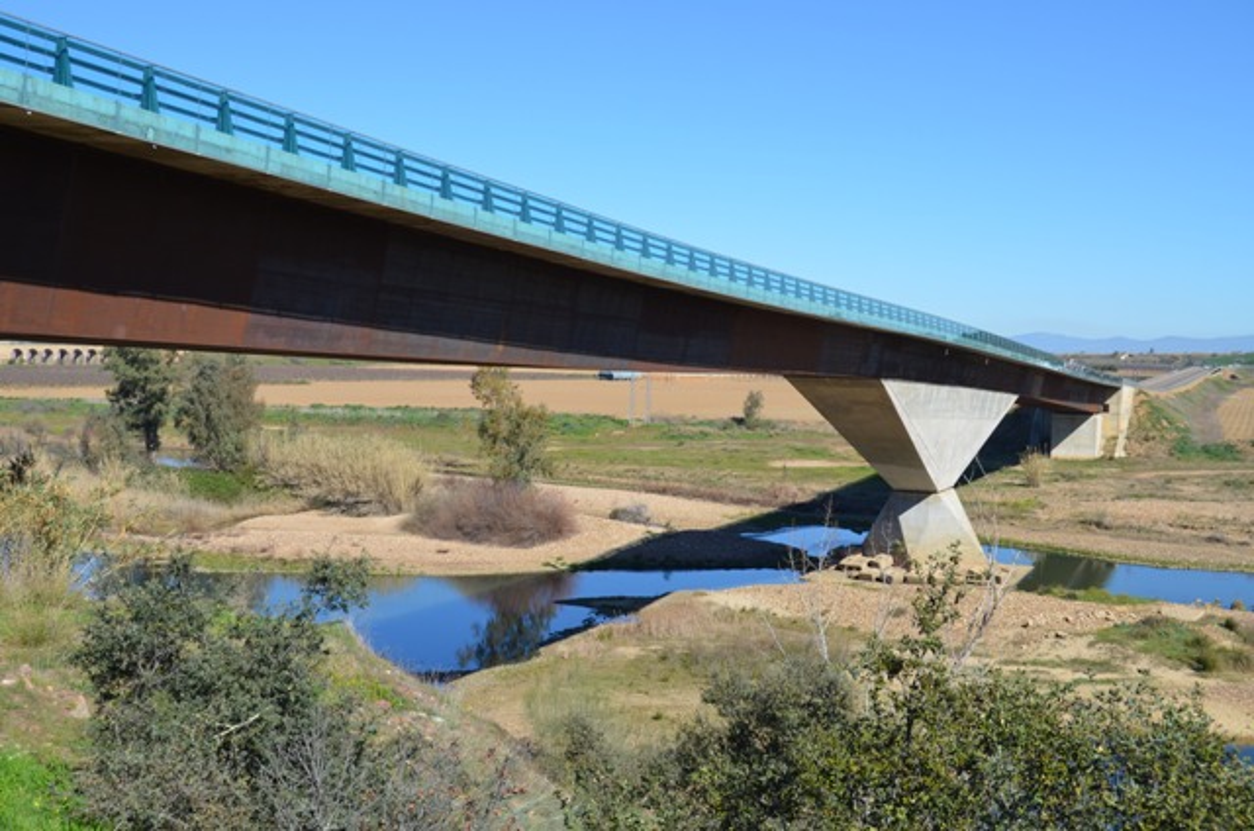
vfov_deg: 29.7
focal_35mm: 45
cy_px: 416
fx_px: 1564
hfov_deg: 43.7
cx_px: 627
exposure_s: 1/250
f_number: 8
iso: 100
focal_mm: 30
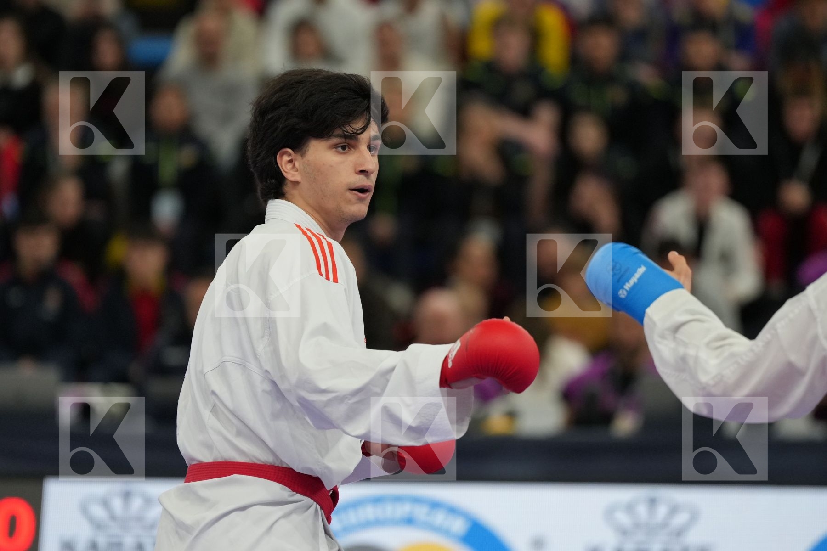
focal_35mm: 300
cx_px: 414
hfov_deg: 6.9
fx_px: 6891
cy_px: 276
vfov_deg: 4.6
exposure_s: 1/1000
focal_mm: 200
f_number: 2.8
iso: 2000
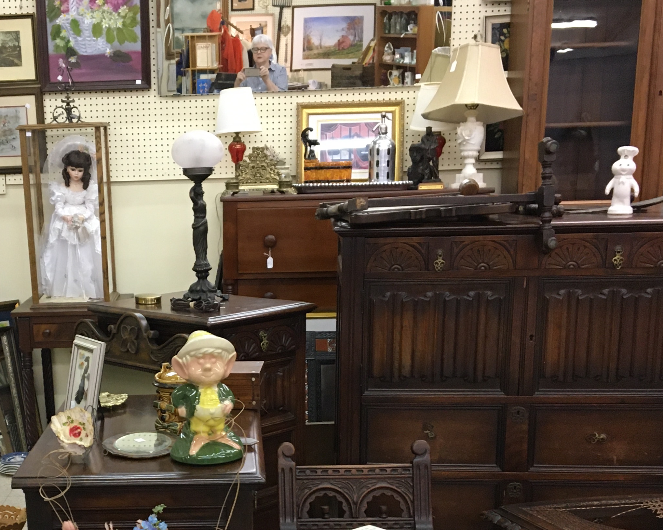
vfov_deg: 26.6
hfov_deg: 32.8
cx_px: 149
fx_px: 1099
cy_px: 430
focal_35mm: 56
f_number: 2.2
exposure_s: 1/30
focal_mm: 4.15
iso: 125
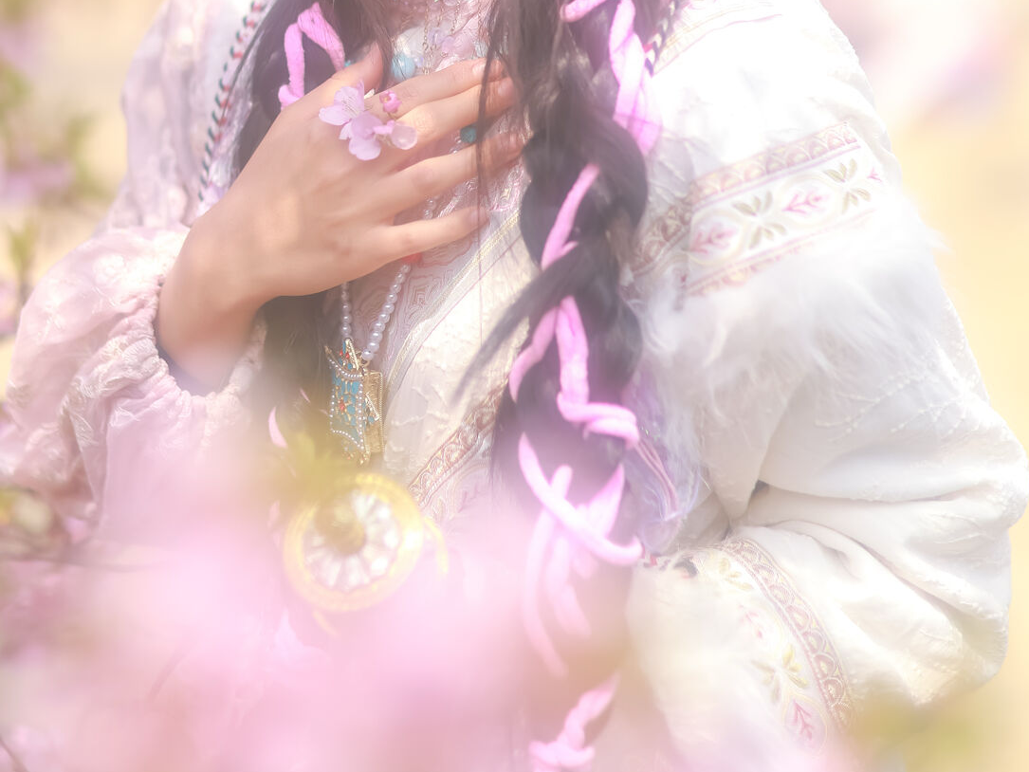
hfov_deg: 14.7
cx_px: 463
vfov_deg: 11.0
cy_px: 24
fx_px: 3984
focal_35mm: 134
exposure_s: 1/2000
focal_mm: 85
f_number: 1.8
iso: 100
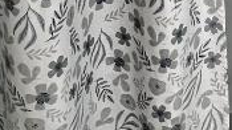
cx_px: 240
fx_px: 510
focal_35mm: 83
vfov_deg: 11.0
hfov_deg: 24.3
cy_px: -228
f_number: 1.8
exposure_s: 1/120
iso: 160
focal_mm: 1.57
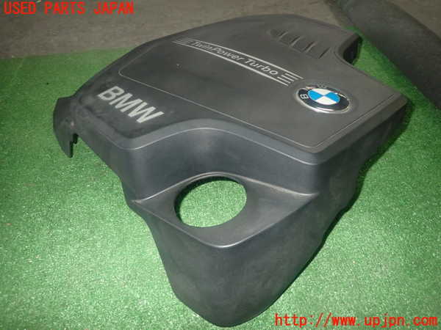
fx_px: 318
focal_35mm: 25
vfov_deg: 54.9
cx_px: 220
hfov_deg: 69.4
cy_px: 165
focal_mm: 4.5
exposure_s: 1/30
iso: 500
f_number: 5.6
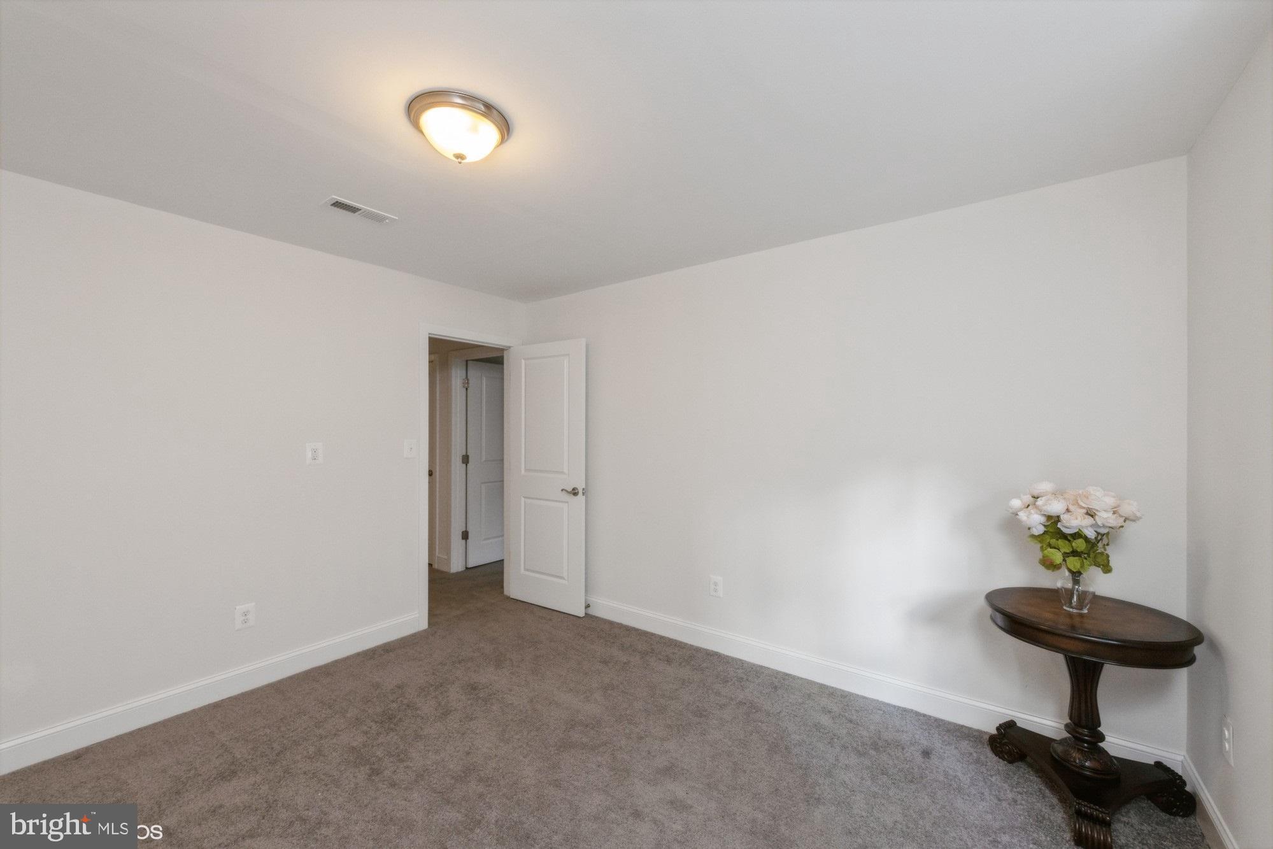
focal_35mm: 14
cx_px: 636
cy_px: 424
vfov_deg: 81.2
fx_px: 495
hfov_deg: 104.3
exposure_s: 1/30
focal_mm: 14
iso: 640
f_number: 9
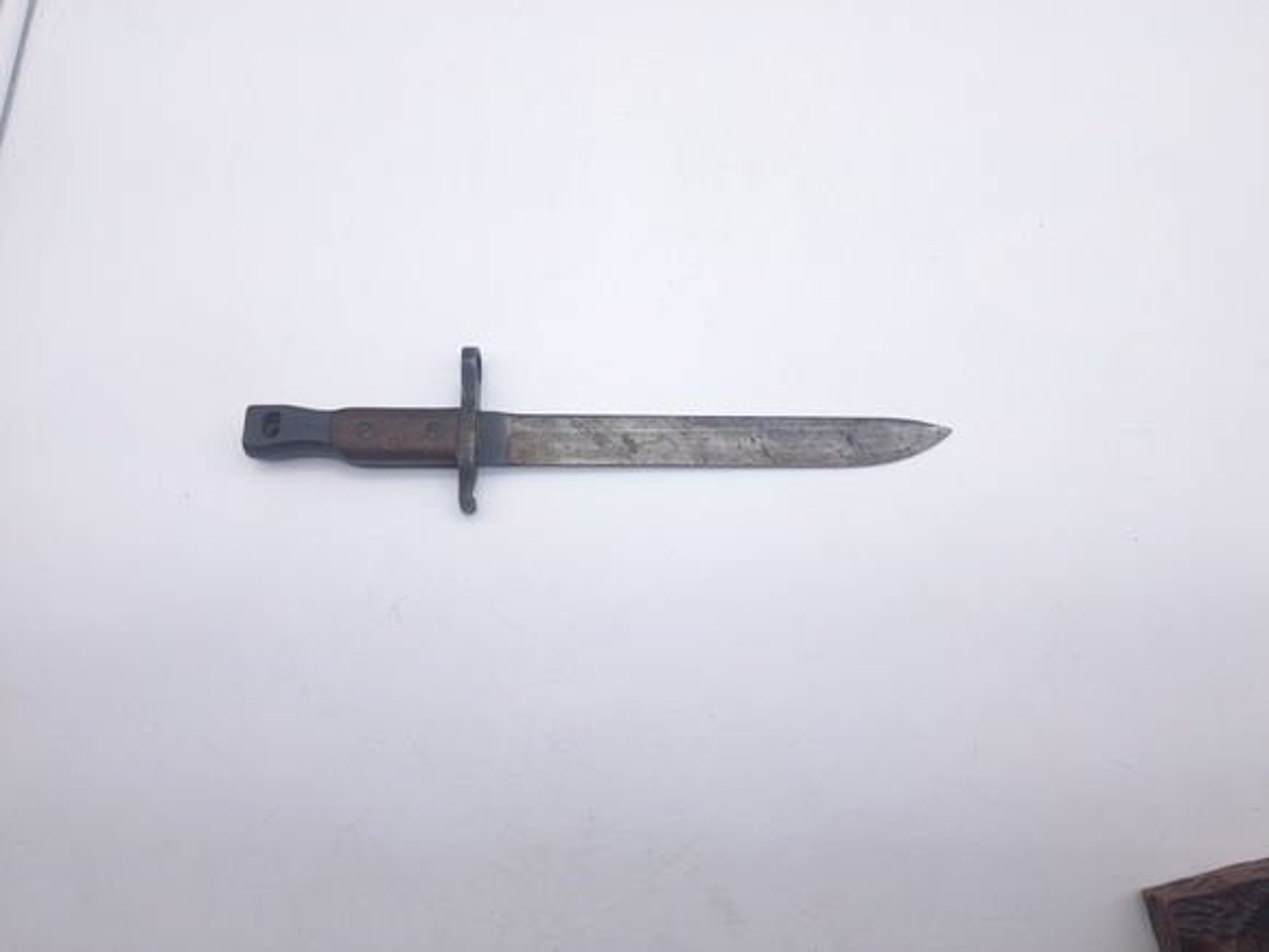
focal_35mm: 24
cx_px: 634
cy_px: 476
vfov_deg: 56.8
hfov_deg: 71.6
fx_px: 880
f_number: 1.8
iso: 50
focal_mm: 5.23
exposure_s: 1/50
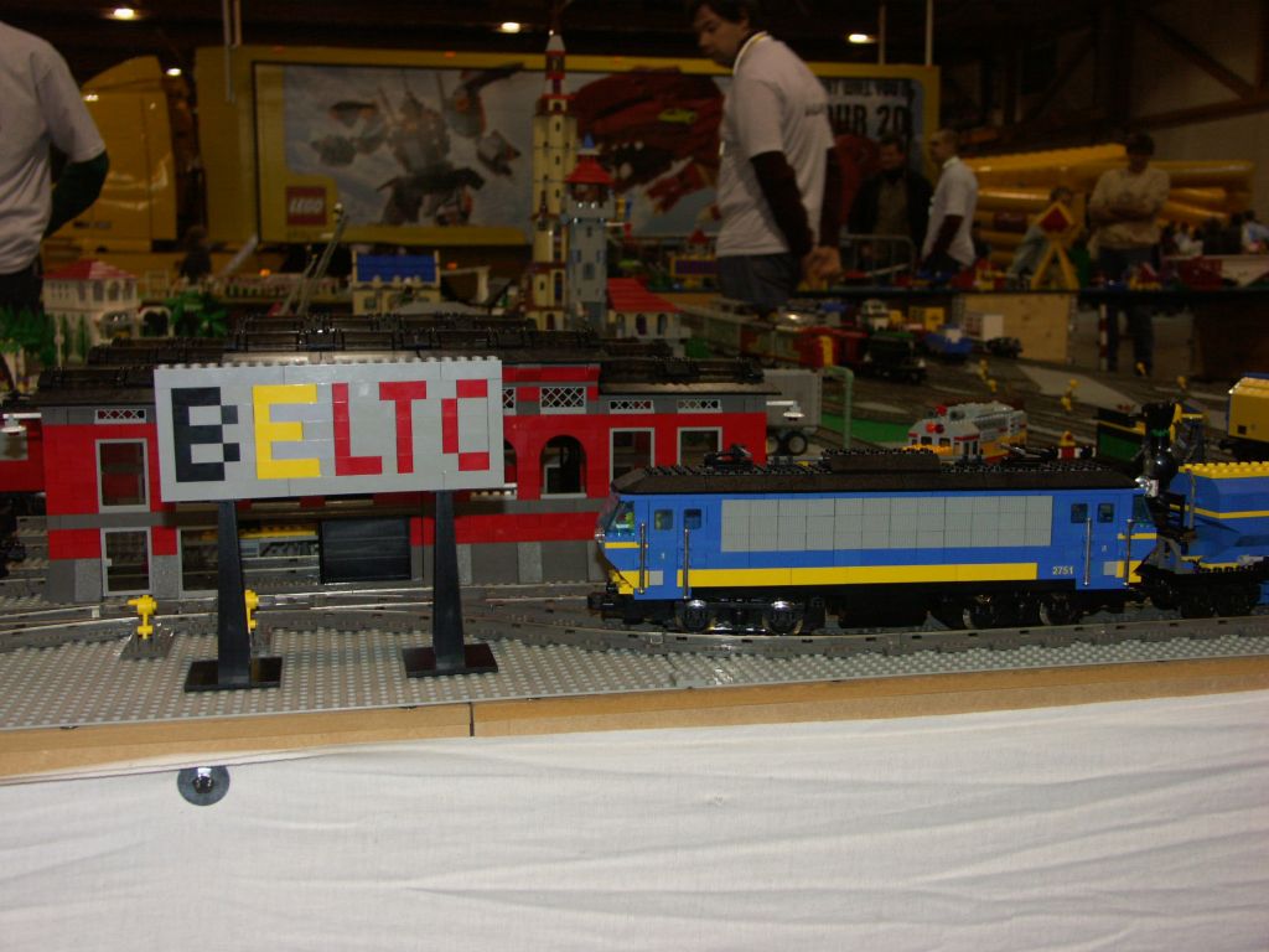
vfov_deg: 37.7
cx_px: 634
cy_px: 476
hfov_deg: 49.0
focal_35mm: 38
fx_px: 1393
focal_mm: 9.92
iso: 200
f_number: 2.8
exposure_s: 1/50
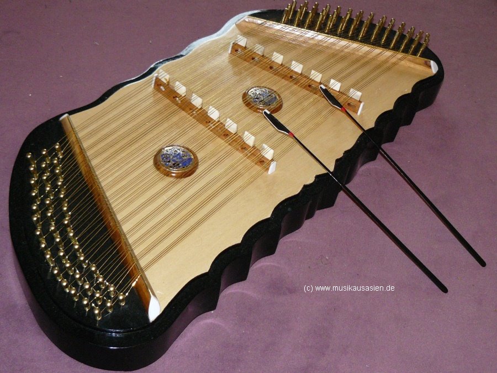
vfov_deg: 39.7
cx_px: 248
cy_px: 186
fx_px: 517
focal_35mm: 36
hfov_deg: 51.4
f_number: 2.8
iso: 200
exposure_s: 1/40
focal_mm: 6
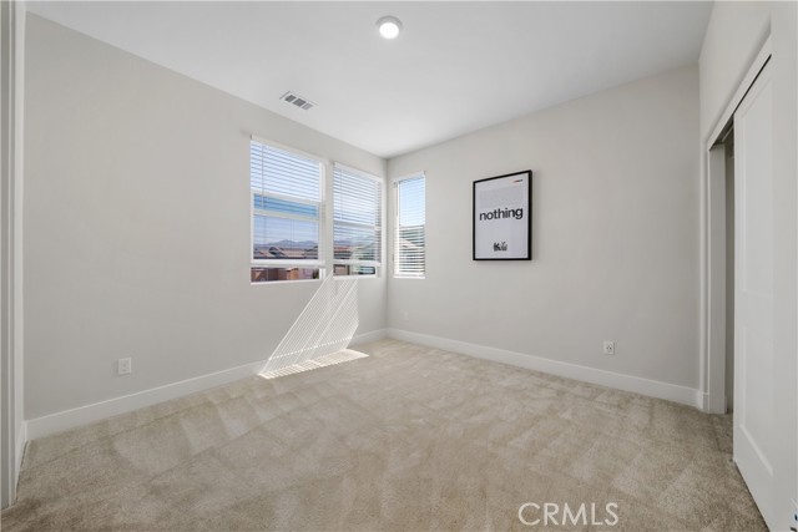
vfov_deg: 90.0
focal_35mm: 12
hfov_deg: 112.6
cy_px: 266
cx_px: 399
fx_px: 266
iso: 80
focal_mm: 12
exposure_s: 1/6
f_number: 8
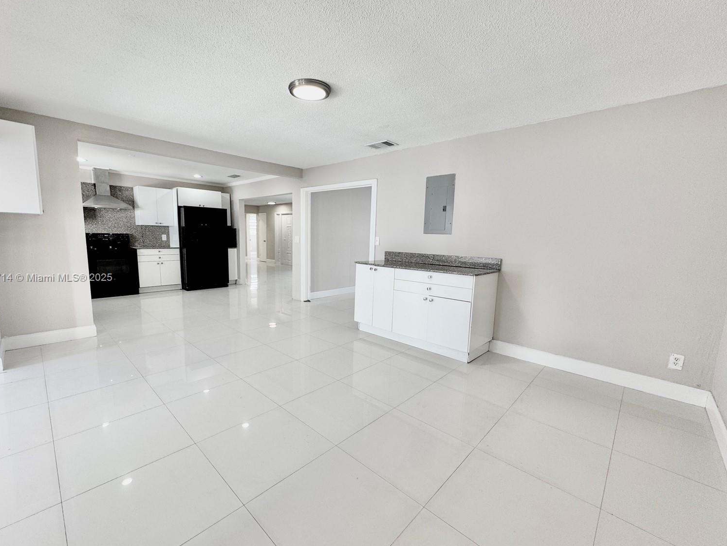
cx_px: 346
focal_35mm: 15
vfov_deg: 81.7
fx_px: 315
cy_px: 278
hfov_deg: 98.1
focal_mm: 2.22
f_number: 2.2
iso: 100
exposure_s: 1/120
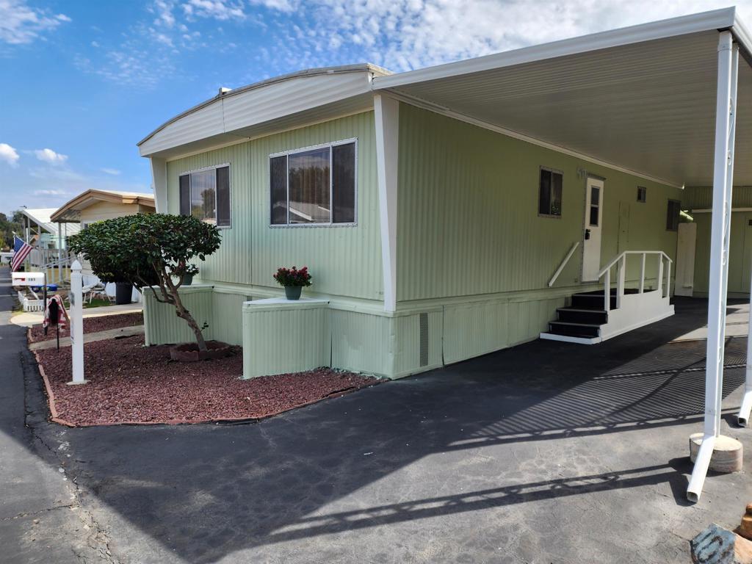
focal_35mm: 23
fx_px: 500
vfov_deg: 58.9
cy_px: 282
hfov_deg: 73.9
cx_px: 376
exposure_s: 1/696
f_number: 1.8
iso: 12
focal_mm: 6.4
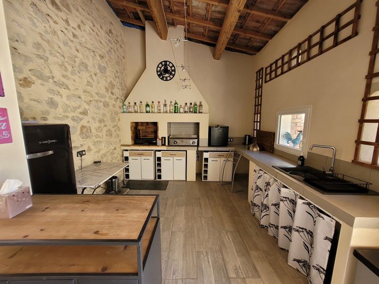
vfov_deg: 89.9
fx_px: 142
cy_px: 142
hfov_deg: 106.2
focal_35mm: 13
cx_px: 190
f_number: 2.2
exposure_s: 1/50
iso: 64
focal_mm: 1.74
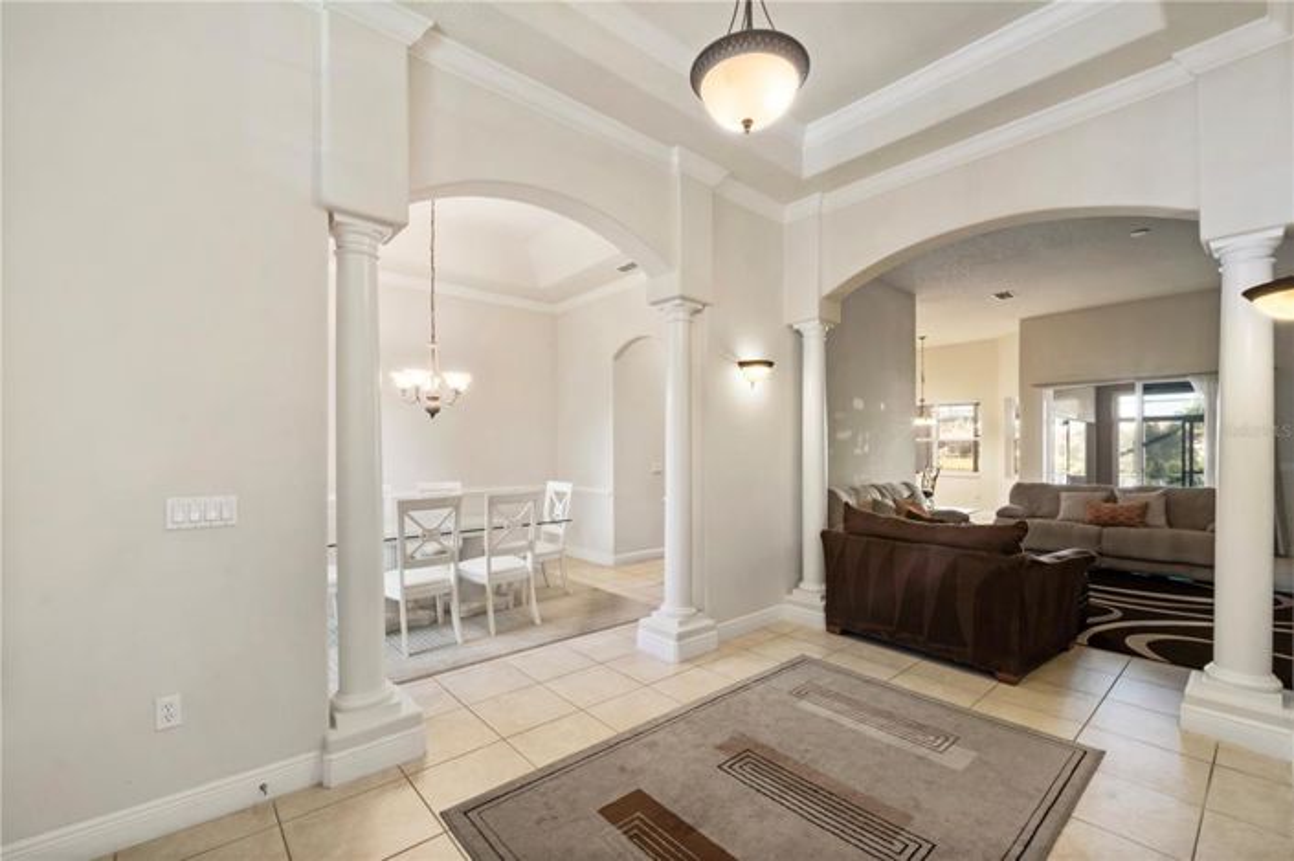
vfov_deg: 77.2
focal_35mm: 15
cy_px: 430
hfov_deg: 100.4
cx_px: 647
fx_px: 539
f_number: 14
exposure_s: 1/13
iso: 320
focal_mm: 10
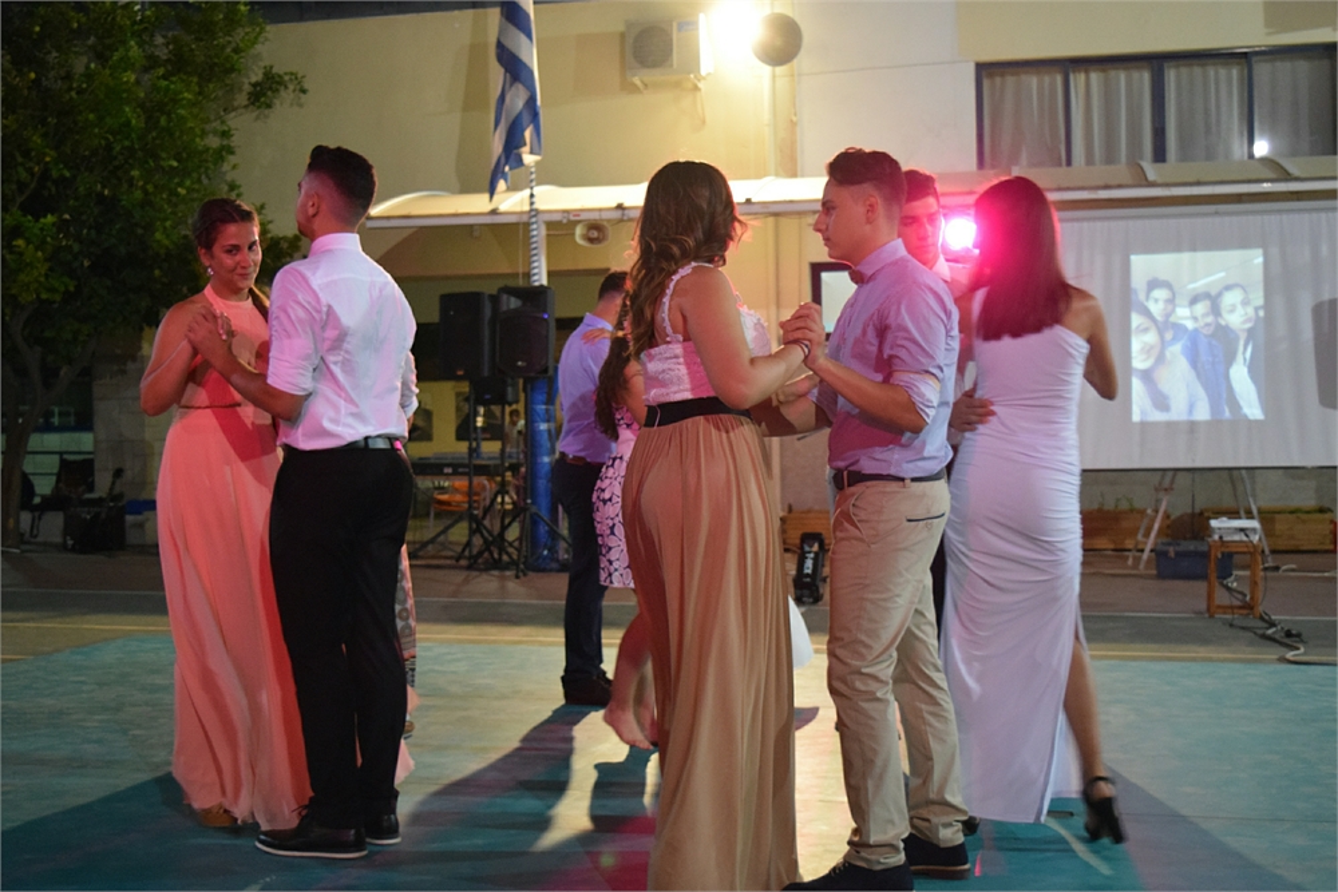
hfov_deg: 42.3
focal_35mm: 46
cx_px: 669
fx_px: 1728
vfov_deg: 29.0
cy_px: 446
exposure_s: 1/60
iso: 3200
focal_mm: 31
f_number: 4.2
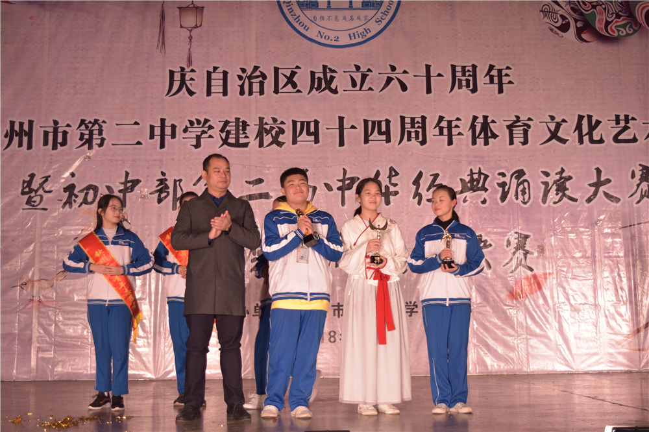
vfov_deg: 28.9
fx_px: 838
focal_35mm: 46
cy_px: 216
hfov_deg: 42.3
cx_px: 324
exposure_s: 1/100
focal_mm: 31
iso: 320
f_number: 5
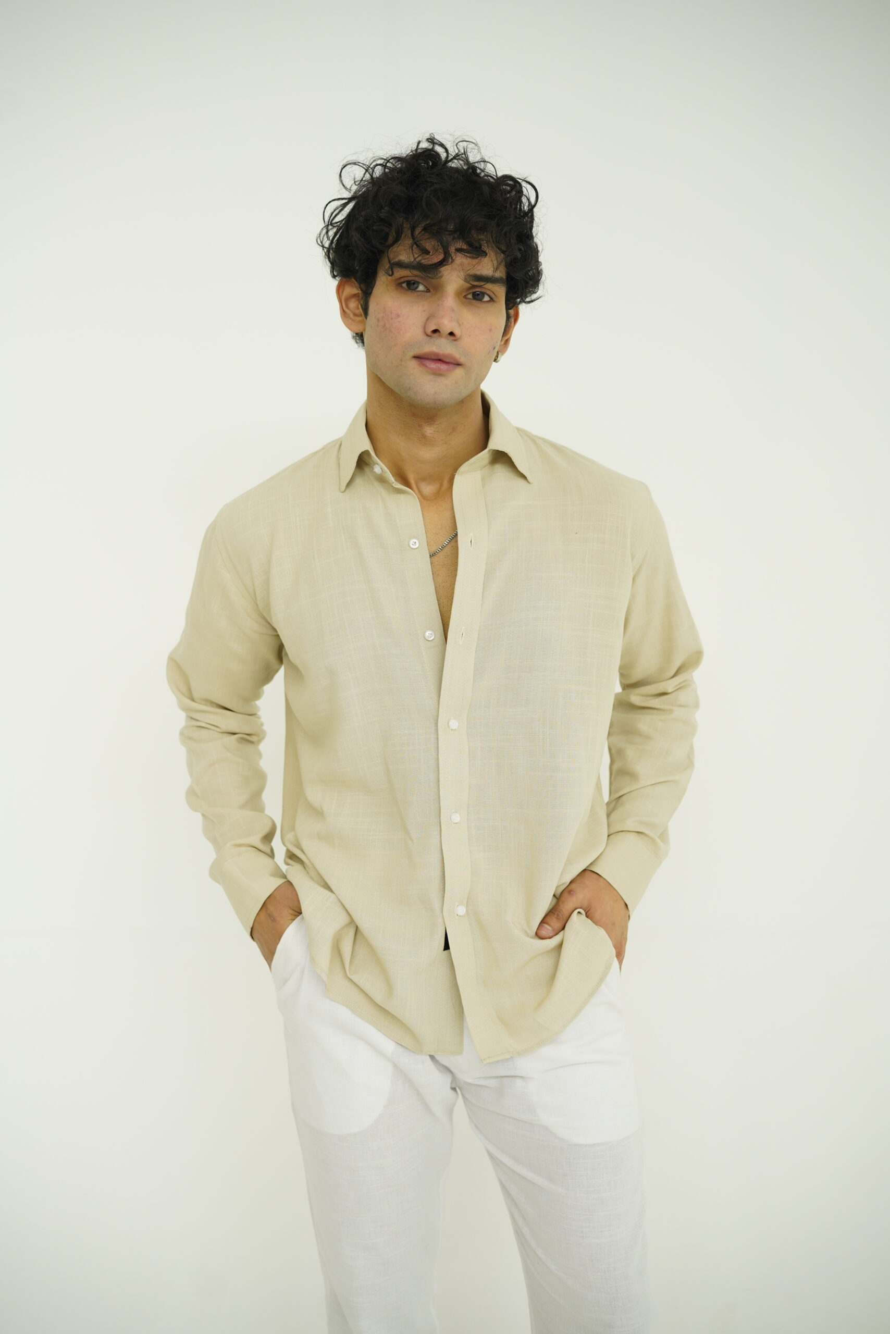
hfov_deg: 37.9
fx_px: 1297
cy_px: 667
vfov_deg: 54.4
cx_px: 445
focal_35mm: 35
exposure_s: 1/160
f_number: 2.8
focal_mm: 35
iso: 640
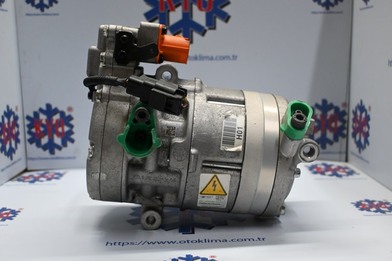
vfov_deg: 32.4
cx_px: 196
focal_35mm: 41
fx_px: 449
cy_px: 130
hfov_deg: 47.2
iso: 1250
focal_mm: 27.5
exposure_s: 1/125
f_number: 4.5
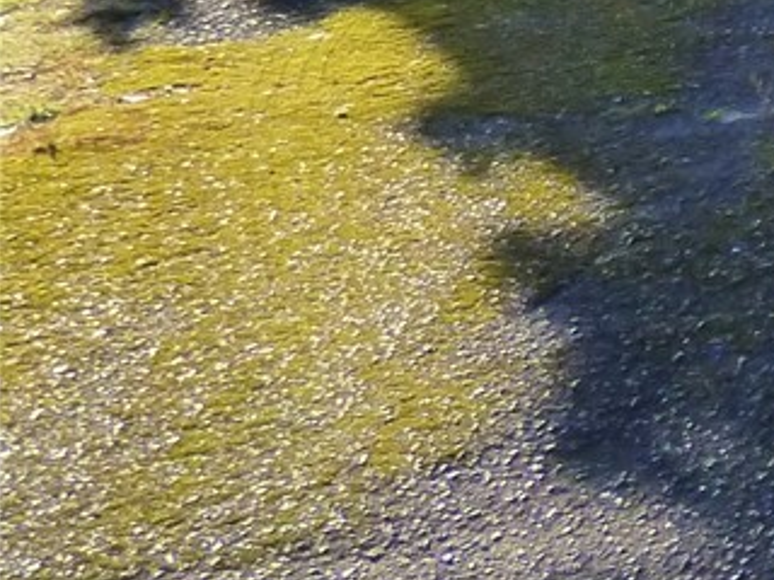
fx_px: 2236
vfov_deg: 12.8
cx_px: 1933
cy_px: -611
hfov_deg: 13.4
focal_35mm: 100
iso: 250
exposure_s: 1/1000
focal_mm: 3.58
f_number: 2.8
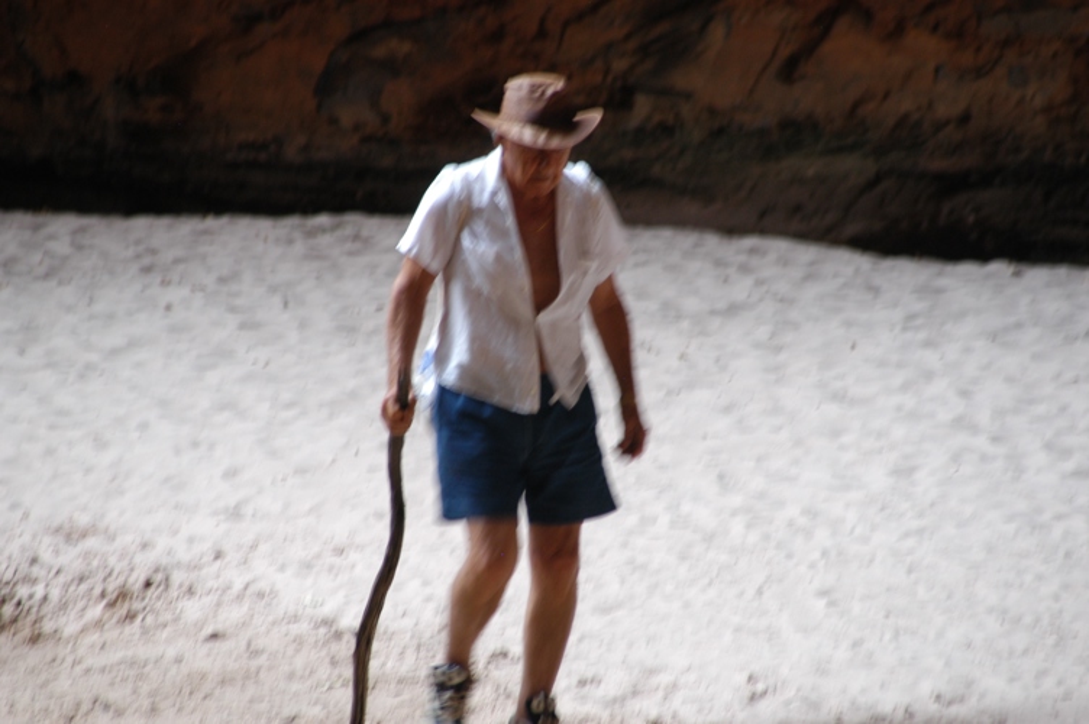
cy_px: 362
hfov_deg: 6.2
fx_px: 9974
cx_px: 544
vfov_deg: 4.2
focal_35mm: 330
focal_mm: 220
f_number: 7.1
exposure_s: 1/40
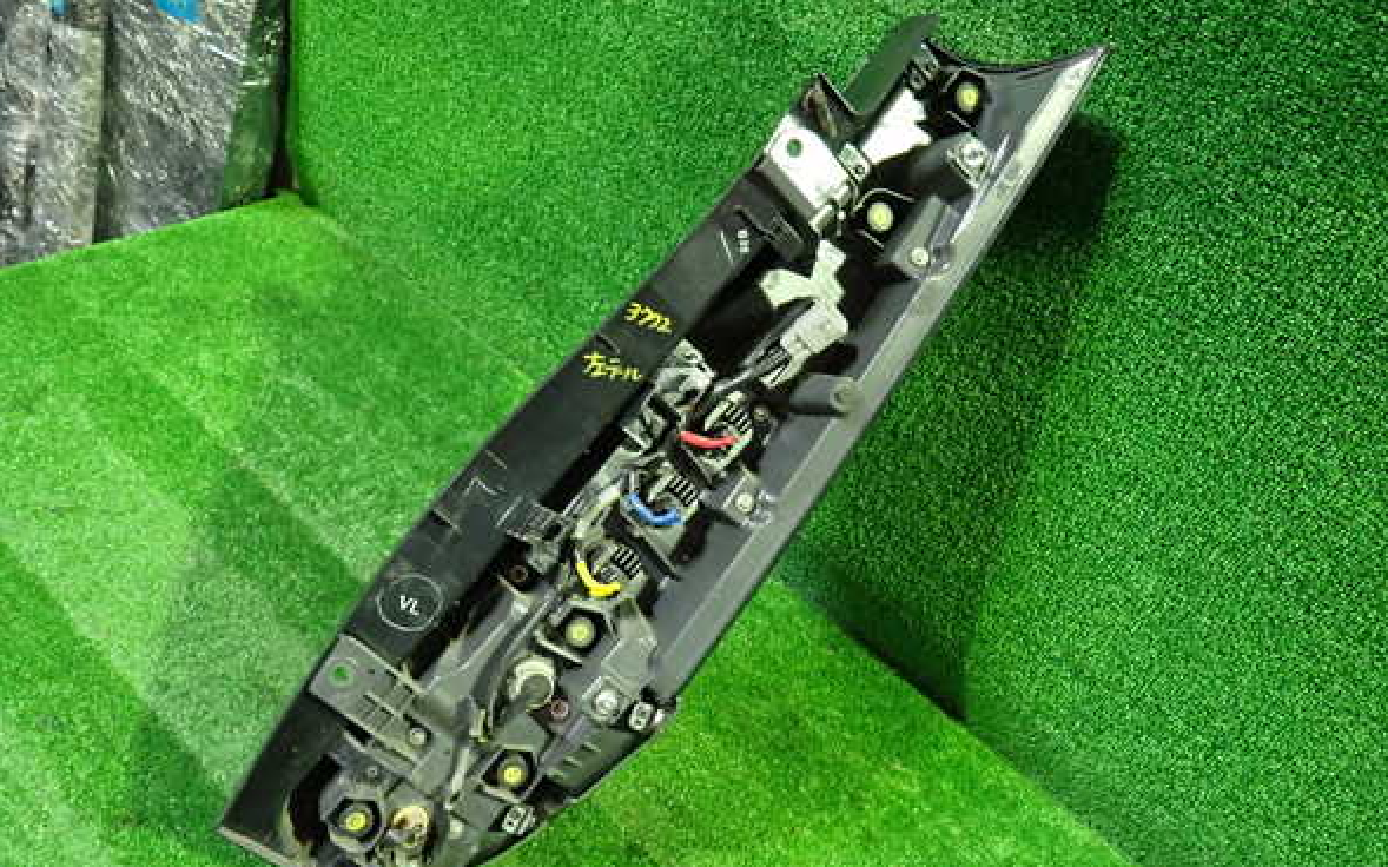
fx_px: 1021
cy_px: 452
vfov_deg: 46.0
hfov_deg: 68.4
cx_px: 705
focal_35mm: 27
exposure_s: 1/30
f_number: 2
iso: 640
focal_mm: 4.5
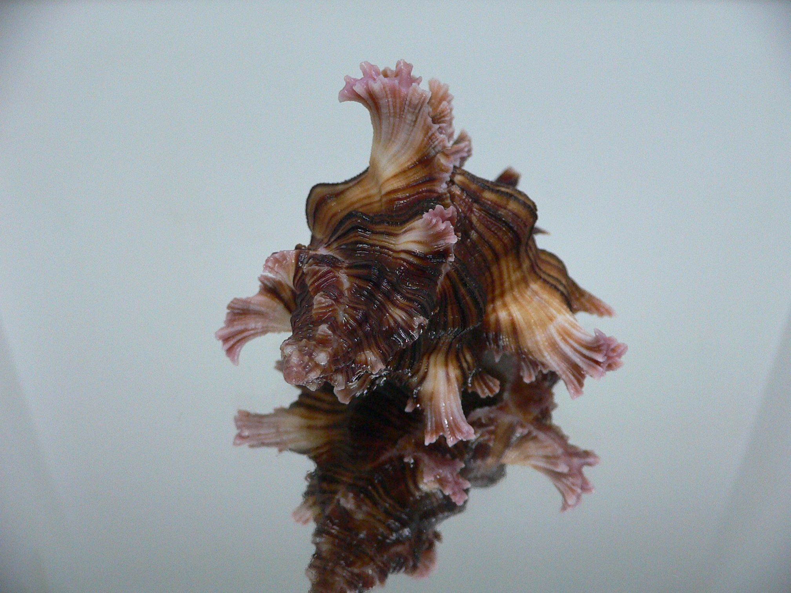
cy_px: 296
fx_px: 800
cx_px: 396
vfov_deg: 40.7
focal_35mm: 35
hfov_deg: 52.6
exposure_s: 1/40
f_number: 2.8
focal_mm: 4.6
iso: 200
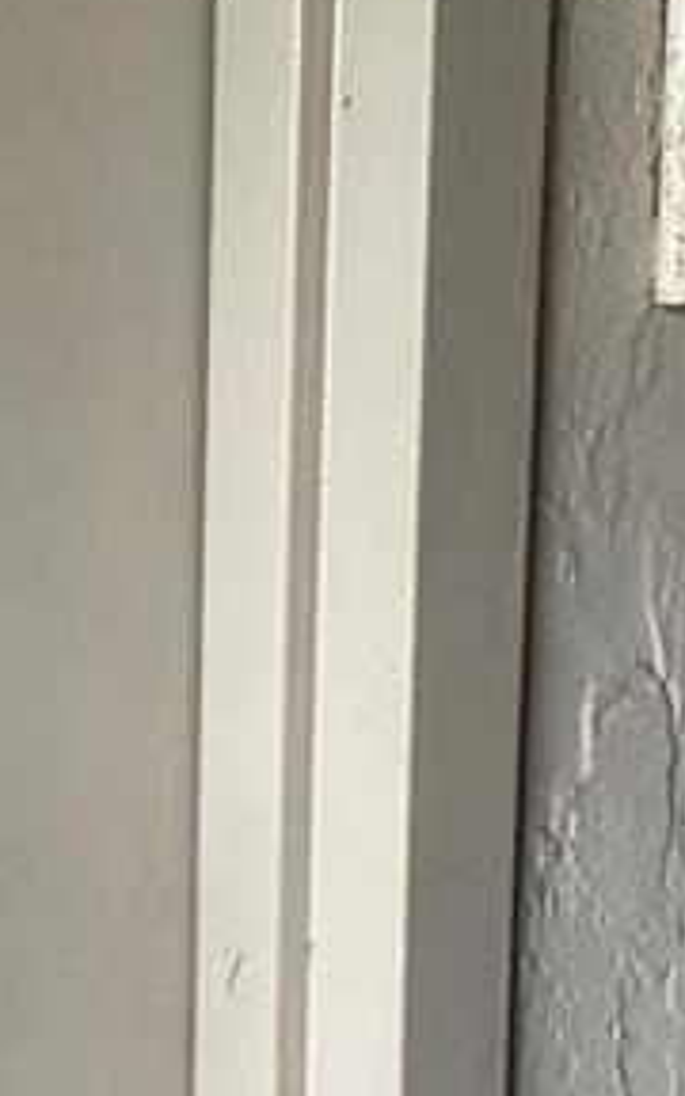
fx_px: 3435
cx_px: -27
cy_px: 948
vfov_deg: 17.9
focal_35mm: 115
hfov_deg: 11.3
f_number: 1.8
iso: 80
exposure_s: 1/121
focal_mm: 4.25
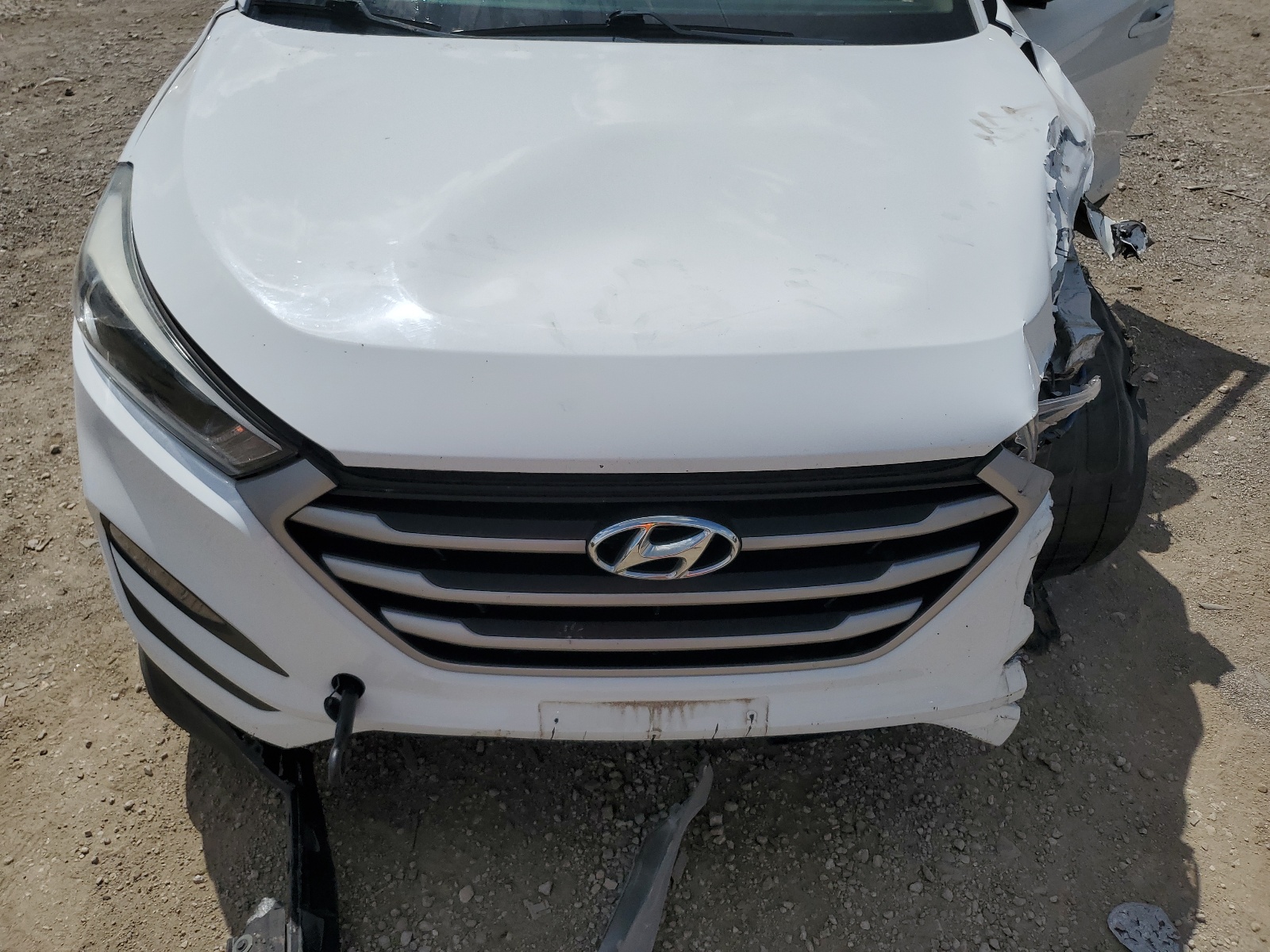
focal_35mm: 26
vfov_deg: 53.1
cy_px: 476
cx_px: 635
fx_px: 954
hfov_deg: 67.3
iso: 52
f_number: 1.5
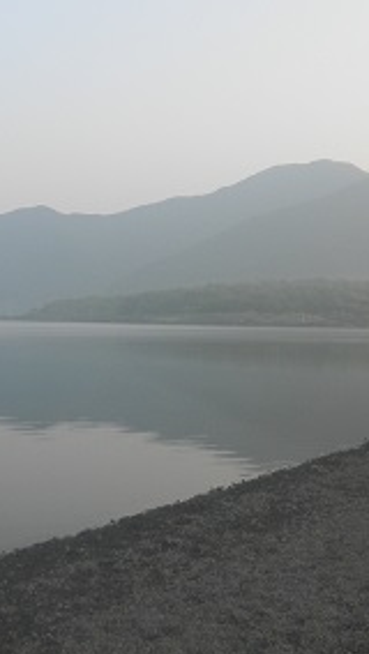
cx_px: 129
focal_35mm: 55
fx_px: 956
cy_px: 345
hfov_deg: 21.8
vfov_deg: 37.8
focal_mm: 5
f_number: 3.9
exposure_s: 1/137
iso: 80
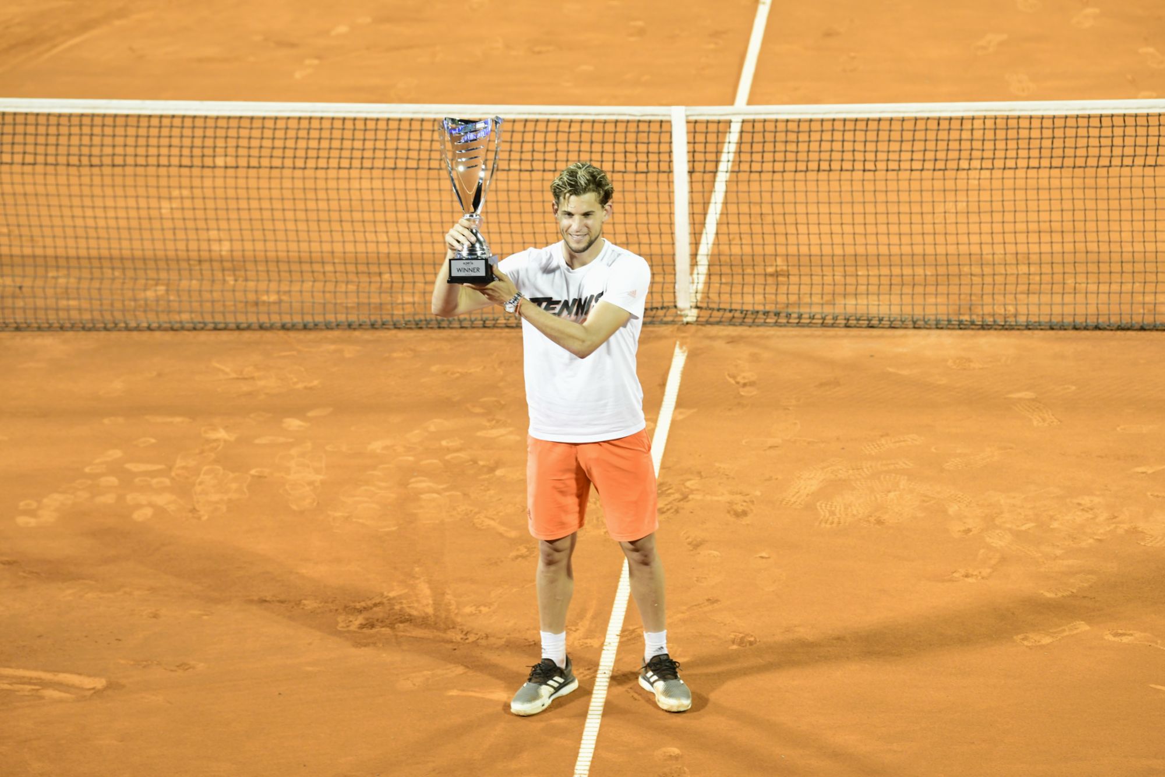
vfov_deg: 9.5
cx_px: 582
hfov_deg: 14.2
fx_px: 4693
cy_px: 388
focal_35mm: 145
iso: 1600
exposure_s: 1/250
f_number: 4
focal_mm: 145
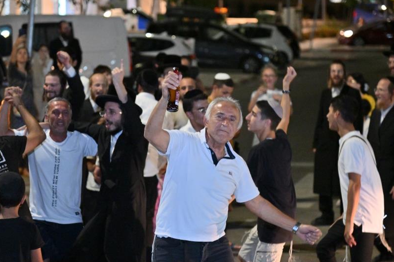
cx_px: 180
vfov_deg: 8.9
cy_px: 156
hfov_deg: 13.3
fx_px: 1685
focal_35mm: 154
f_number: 4
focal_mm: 120
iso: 3200
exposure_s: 1/125
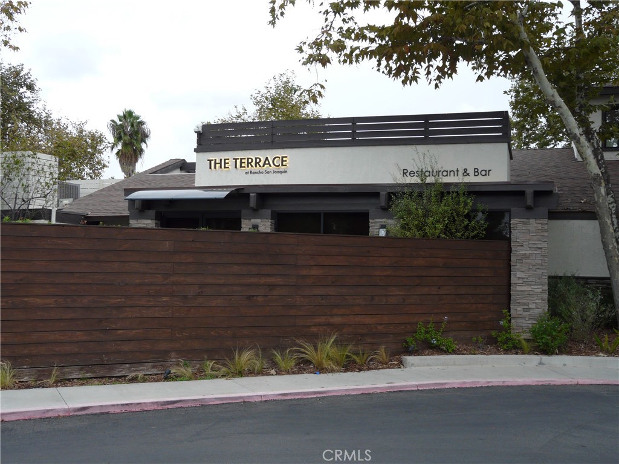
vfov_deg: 36.0
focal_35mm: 40
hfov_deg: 46.8
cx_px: 310
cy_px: 232
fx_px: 715
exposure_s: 1/60
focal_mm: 6.5
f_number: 3.2
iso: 100
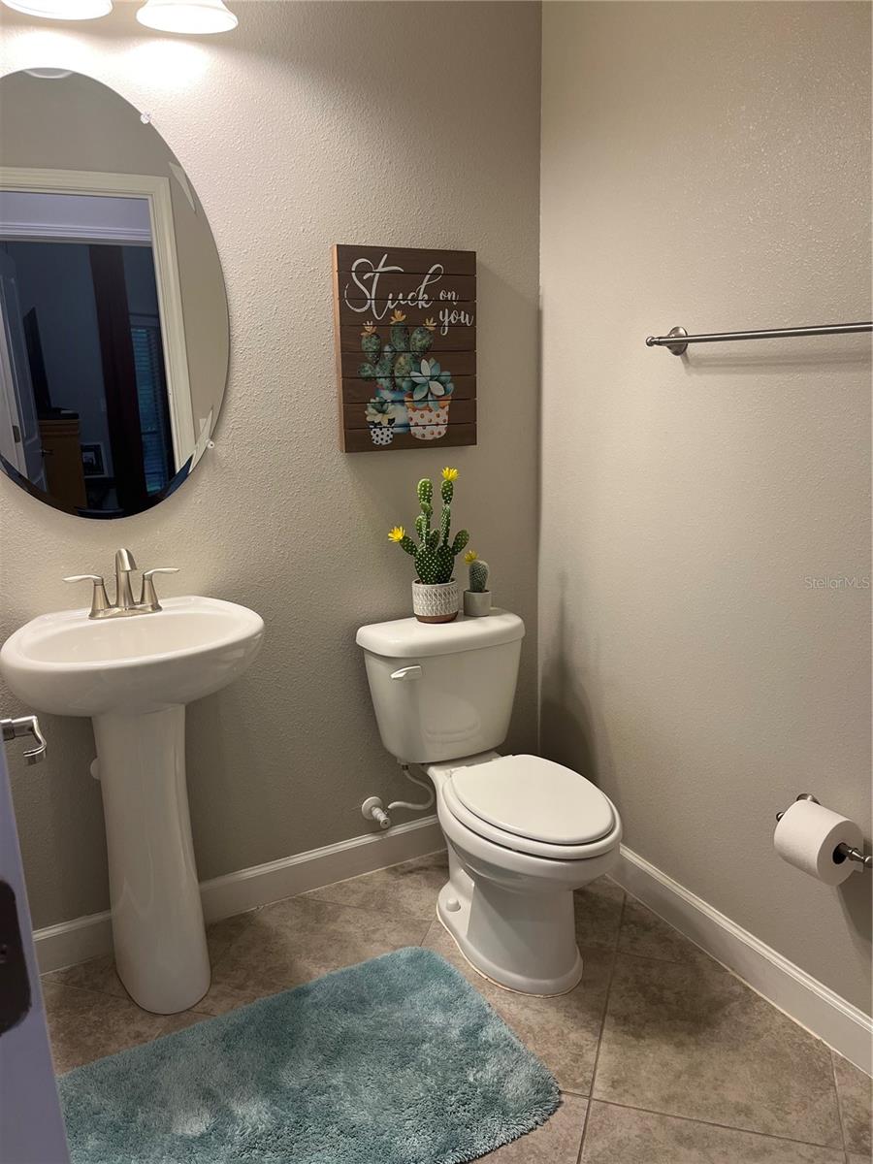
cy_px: 582
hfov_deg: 53.1
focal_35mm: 26
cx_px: 436
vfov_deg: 67.3
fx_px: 874
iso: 100
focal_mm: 5.1
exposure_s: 1/120
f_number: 1.6
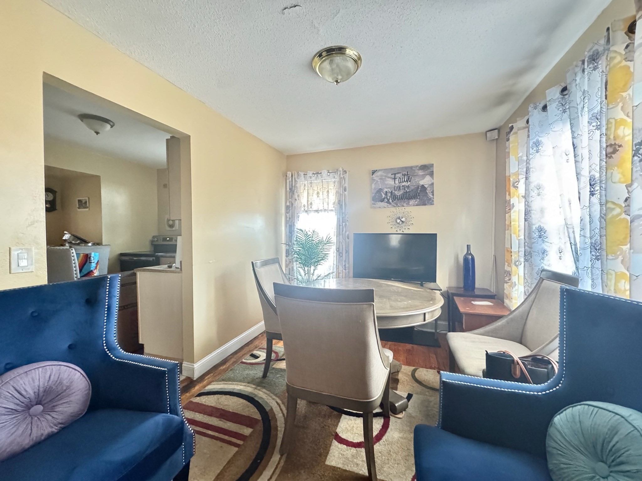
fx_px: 260
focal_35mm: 14
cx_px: 321
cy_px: 240
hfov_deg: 102.1
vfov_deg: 85.7
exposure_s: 1/44
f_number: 2.2
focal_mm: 2.22
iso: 1250
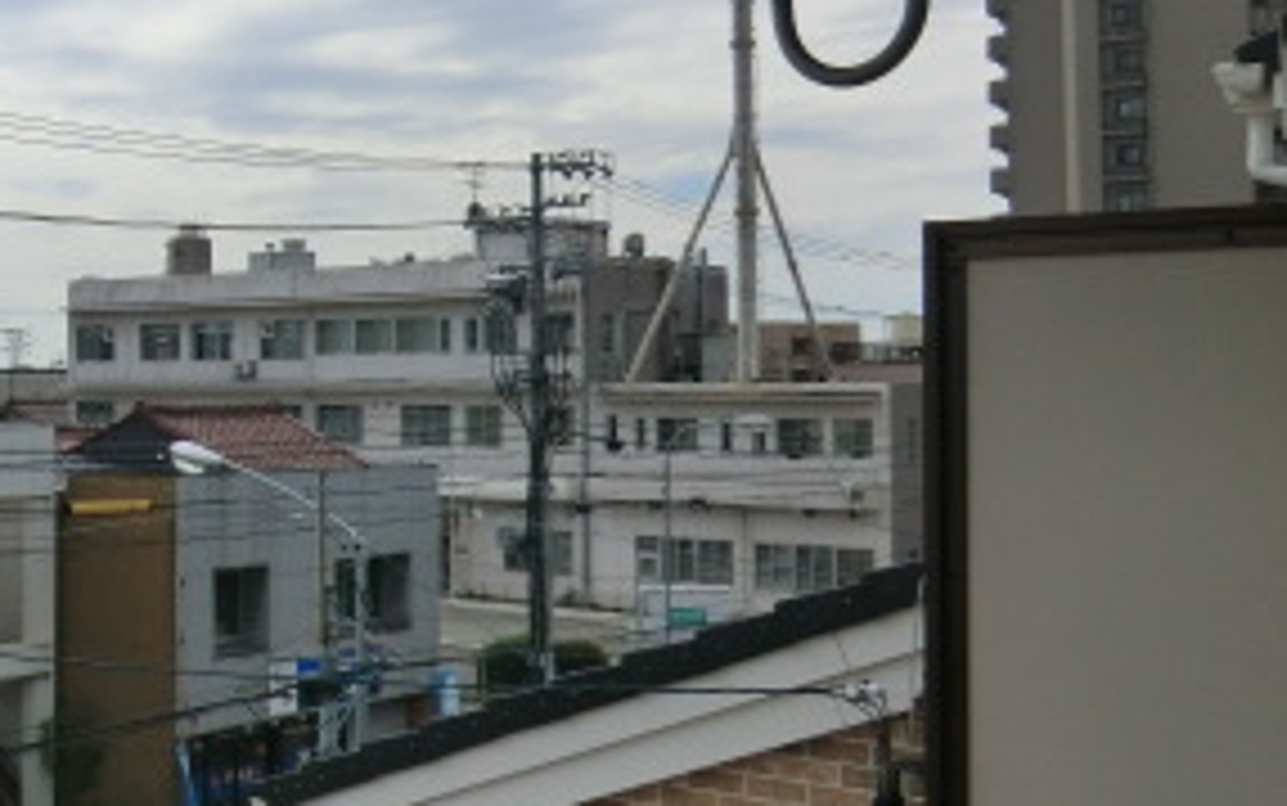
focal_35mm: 57
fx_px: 2000
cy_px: 284
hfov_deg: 31.6
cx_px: -135
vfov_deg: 22.7
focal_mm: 4.3
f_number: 7.5
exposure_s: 1/500
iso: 80
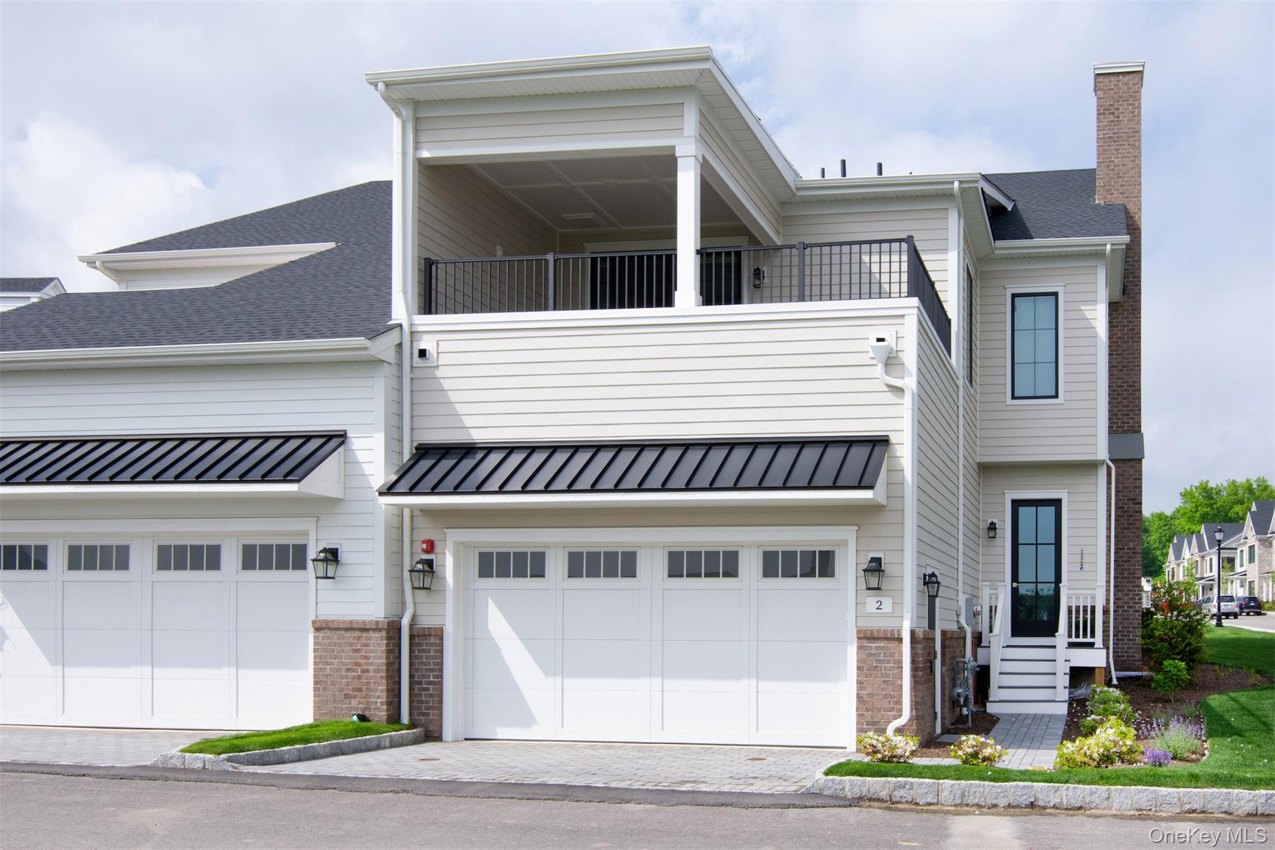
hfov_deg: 61.9
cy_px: 425
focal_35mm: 30
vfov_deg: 43.6
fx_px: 1062
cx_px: 638
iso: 640
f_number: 13
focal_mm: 20
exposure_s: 1/400
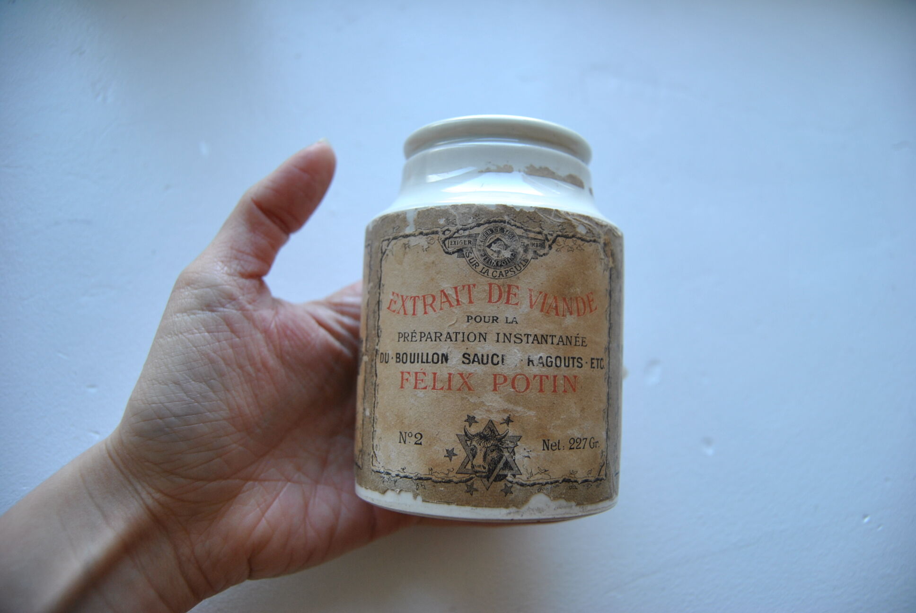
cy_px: 306
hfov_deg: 67.3
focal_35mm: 27
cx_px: 458
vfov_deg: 48.0
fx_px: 688
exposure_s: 1/60
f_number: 4
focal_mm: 18
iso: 200
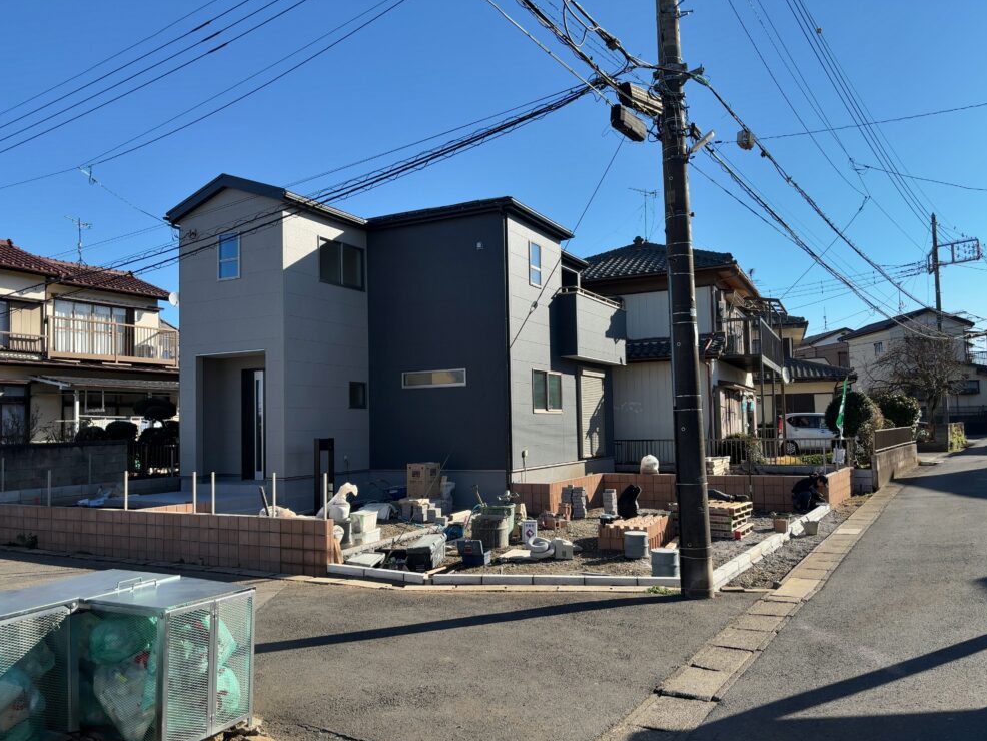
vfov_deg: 51.4
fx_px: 770
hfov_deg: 65.3
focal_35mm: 27
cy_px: 381
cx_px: 505
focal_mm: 5.96
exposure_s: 1/2024
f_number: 1.6
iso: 50
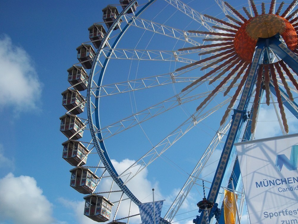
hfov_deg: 50.1
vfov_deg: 38.7
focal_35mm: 37
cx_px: 152
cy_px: 113
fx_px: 319
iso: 80
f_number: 8
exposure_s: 1/160
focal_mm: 6.5
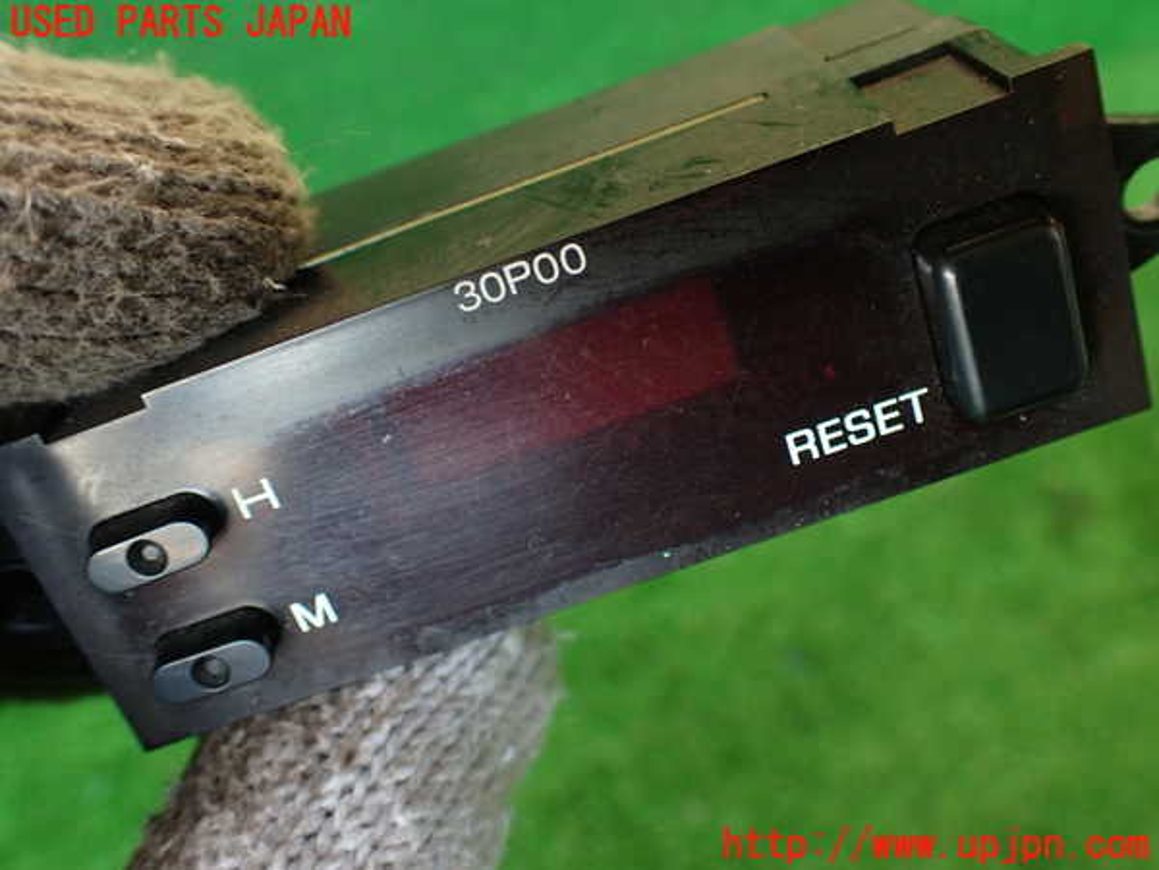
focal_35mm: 32
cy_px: 435
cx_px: 580
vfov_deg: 44.2
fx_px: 1071
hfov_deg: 56.8
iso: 200
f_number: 2.4
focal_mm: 5.79
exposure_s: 1/40
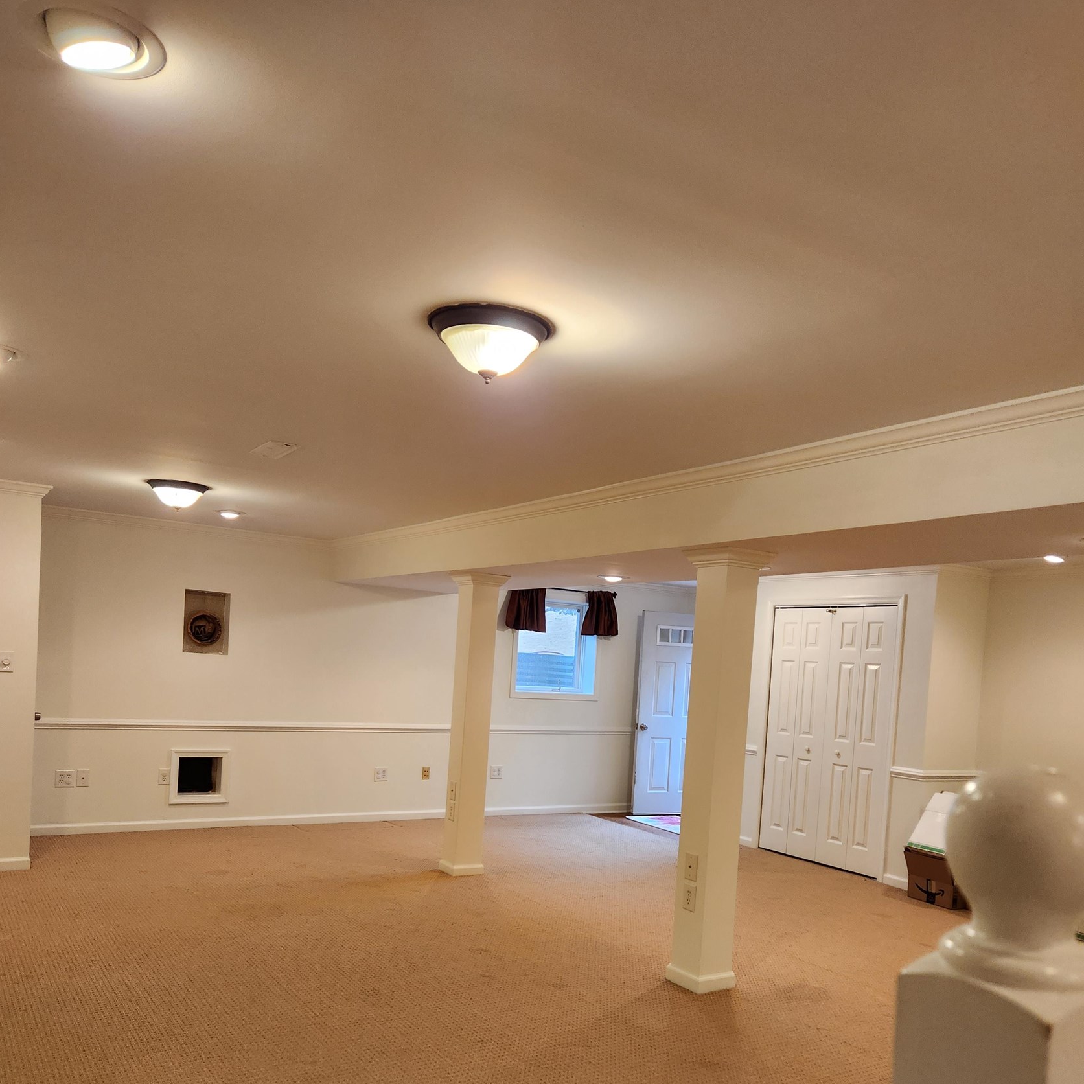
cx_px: 545
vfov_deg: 56.1
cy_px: 722
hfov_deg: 57.3
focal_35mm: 28
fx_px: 992
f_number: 1.8
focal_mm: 5.4
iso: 200
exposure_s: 1/120
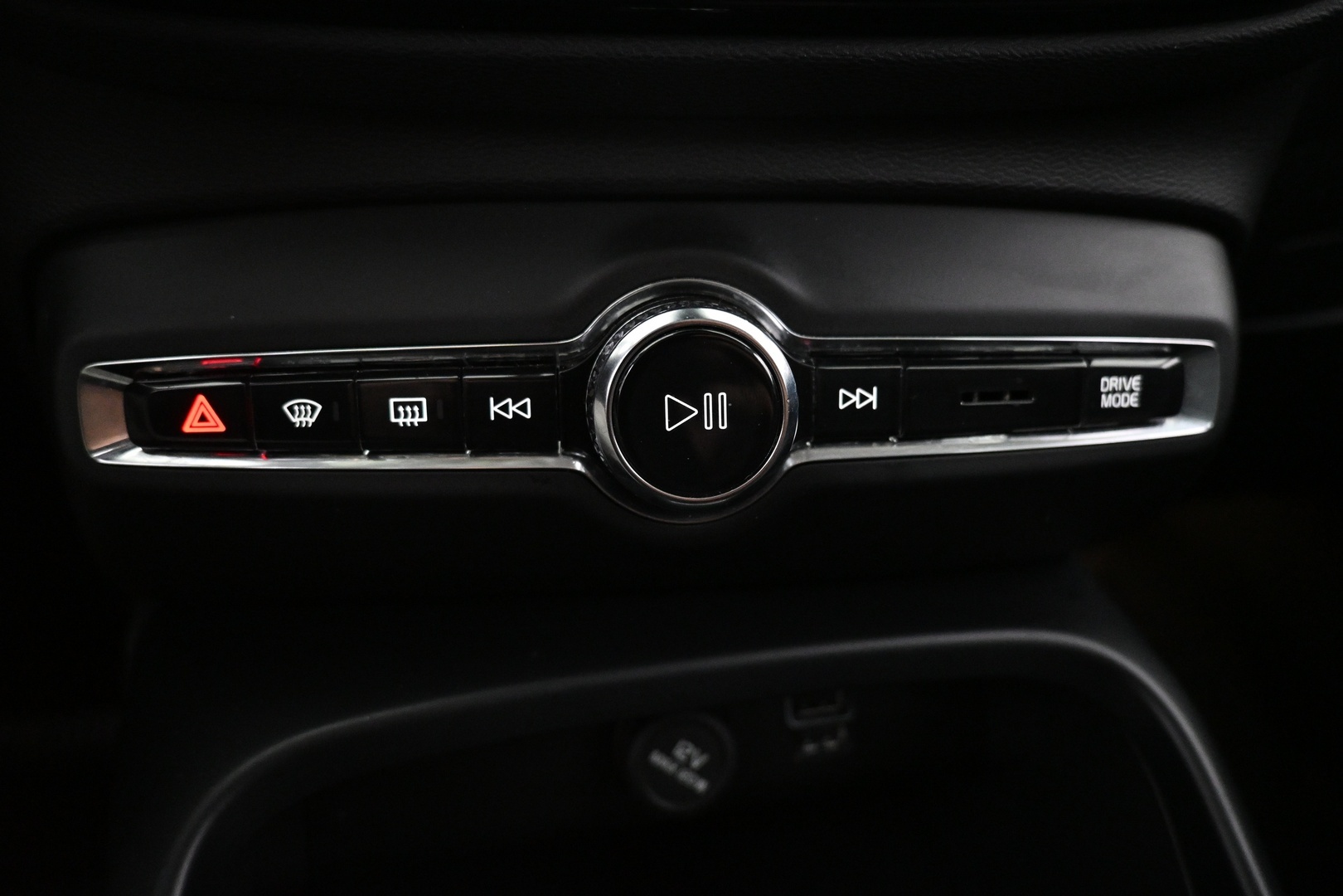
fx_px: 895
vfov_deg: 53.1
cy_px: 448
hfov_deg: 73.7
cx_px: 672
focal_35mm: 24
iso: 4000
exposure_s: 1/30
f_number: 3.5
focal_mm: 16
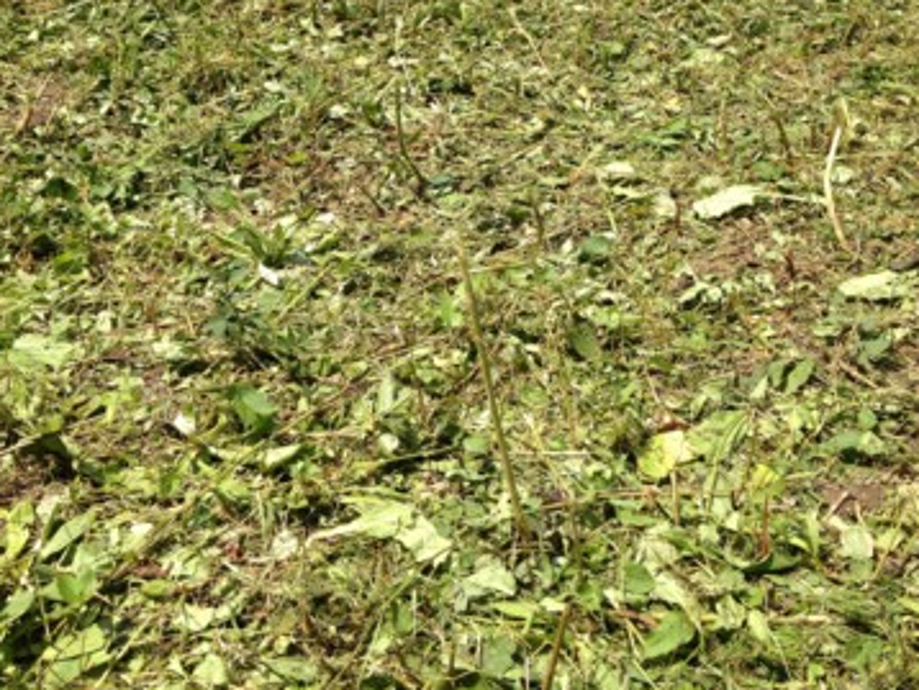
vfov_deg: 32.8
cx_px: 467
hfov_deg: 42.9
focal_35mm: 44
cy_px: 264
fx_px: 1169
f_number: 2.4
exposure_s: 1/1022
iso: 64
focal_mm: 4.28
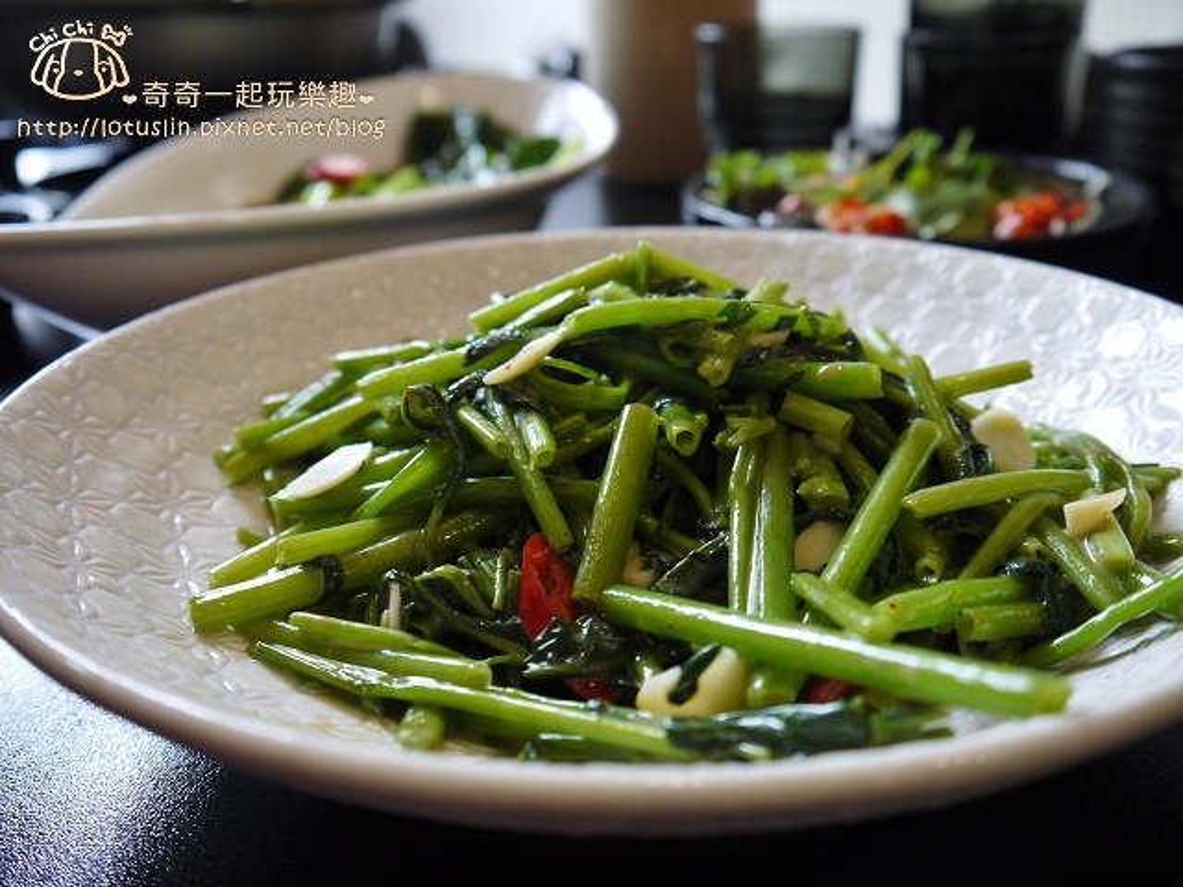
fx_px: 1230
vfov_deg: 39.7
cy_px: 444
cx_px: 592
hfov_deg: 51.4
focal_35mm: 36
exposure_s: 1/60
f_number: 4.1
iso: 320
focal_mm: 18
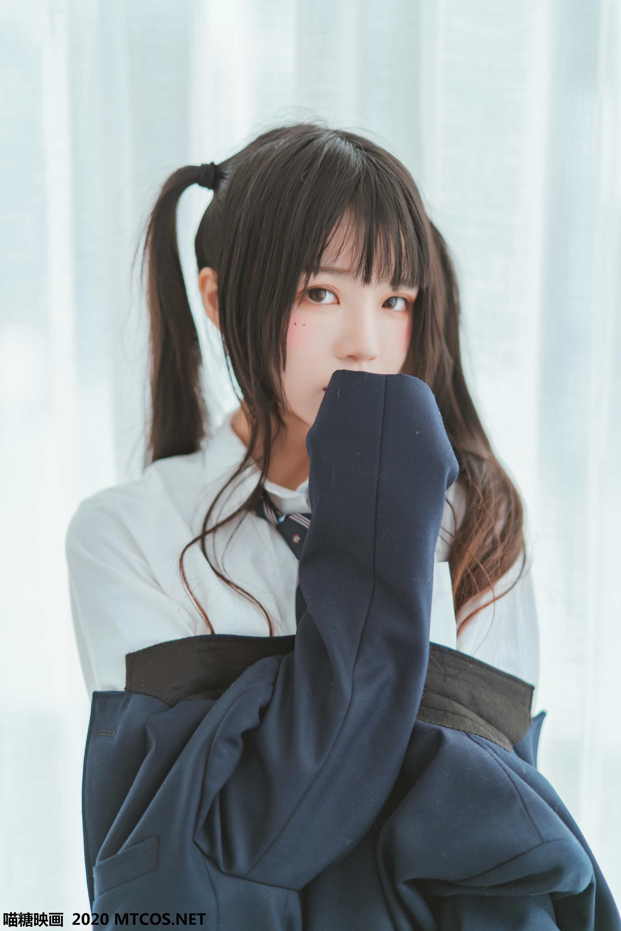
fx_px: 1293
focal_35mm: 50
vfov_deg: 39.6
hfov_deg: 27.0
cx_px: 310
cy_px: 466
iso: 100
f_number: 1.4
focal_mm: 50
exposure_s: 1/250
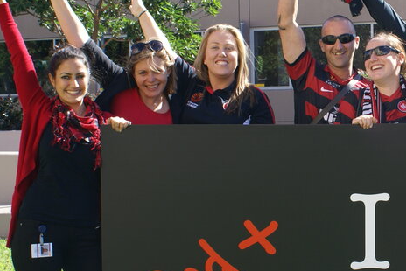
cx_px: 379
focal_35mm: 84
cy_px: 149
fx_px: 948
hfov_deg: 23.4
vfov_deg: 16.3
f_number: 8
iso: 100
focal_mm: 26
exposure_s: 1/100
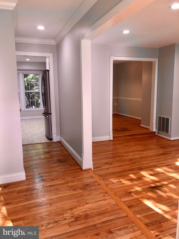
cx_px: 90
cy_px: 120
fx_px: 193
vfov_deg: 63.4
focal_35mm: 28
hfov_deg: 49.7
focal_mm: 4
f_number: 1.8
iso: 25
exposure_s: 1/30
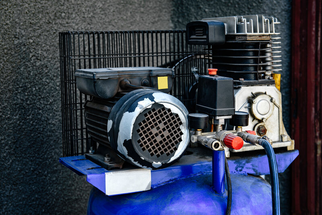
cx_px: 161
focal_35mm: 60
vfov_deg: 22.6
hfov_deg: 33.4
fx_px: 537
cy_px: 108
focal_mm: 60
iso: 250
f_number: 7.1
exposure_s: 1/250
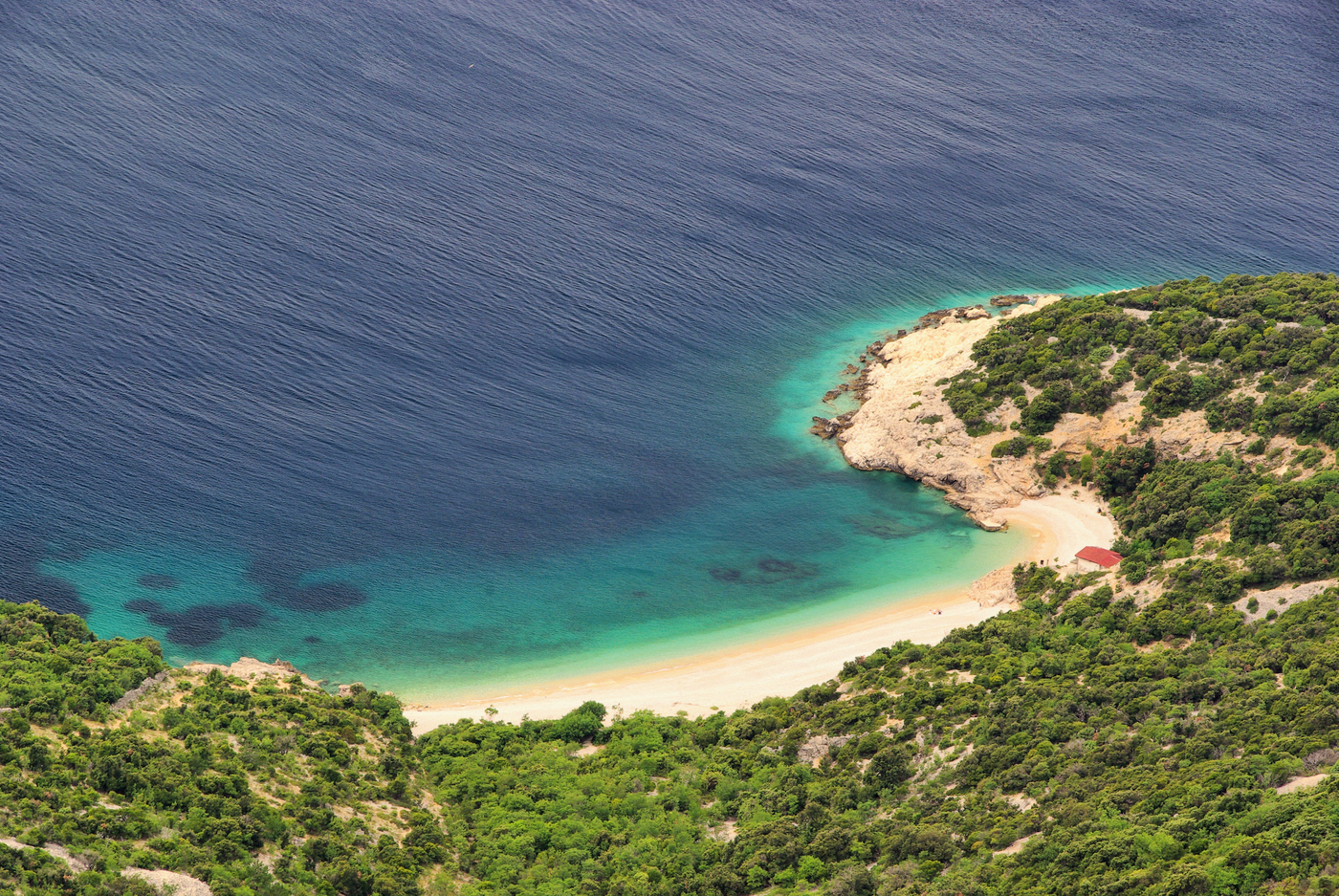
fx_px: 5585
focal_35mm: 150
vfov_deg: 9.2
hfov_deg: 13.7
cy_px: 448
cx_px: 670
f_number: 11
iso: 100
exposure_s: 1/30
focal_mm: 100
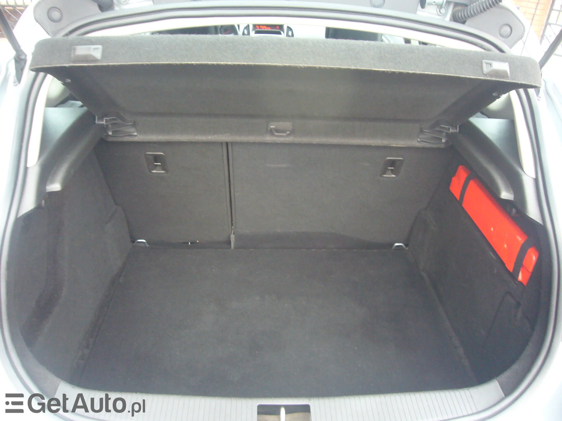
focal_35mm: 28
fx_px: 455
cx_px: 281
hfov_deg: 63.4
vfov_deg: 49.7
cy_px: 210
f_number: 2.8
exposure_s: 1/15
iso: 200
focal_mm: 4.6
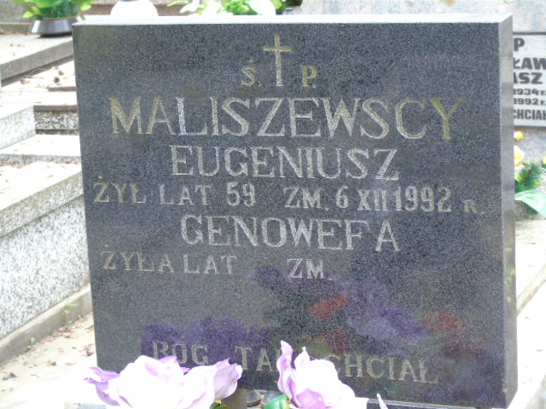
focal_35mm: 108
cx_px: 273
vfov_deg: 13.7
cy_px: 204
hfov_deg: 18.2
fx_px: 1703
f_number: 4.4
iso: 100
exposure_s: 1/30
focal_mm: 19
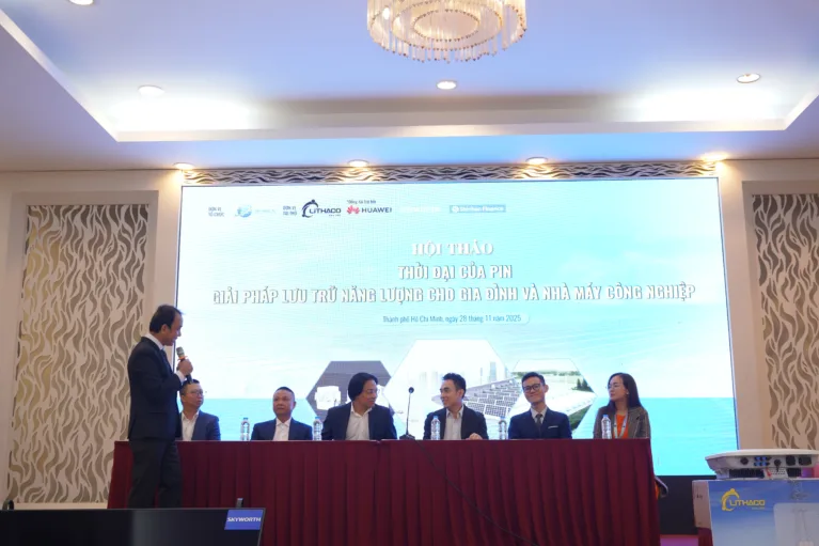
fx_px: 946
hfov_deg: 46.8
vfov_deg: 32.2
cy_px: 273
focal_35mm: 42
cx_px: 410
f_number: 4
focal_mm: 41.6
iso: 1600
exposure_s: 1/160
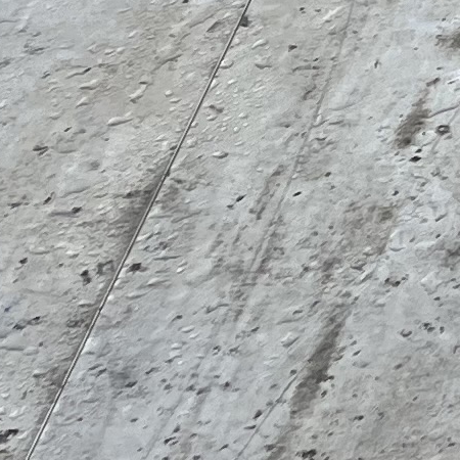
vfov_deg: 7.9
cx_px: 1360
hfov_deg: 7.5
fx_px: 3097
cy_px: -619
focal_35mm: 206
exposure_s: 1/1517
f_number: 1.6
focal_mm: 5.1
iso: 50
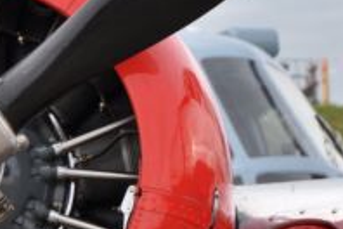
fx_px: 3785
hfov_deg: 5.2
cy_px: 193
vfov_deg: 3.5
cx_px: -21
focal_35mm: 397
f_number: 7.1
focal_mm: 105
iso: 200
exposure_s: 1/200
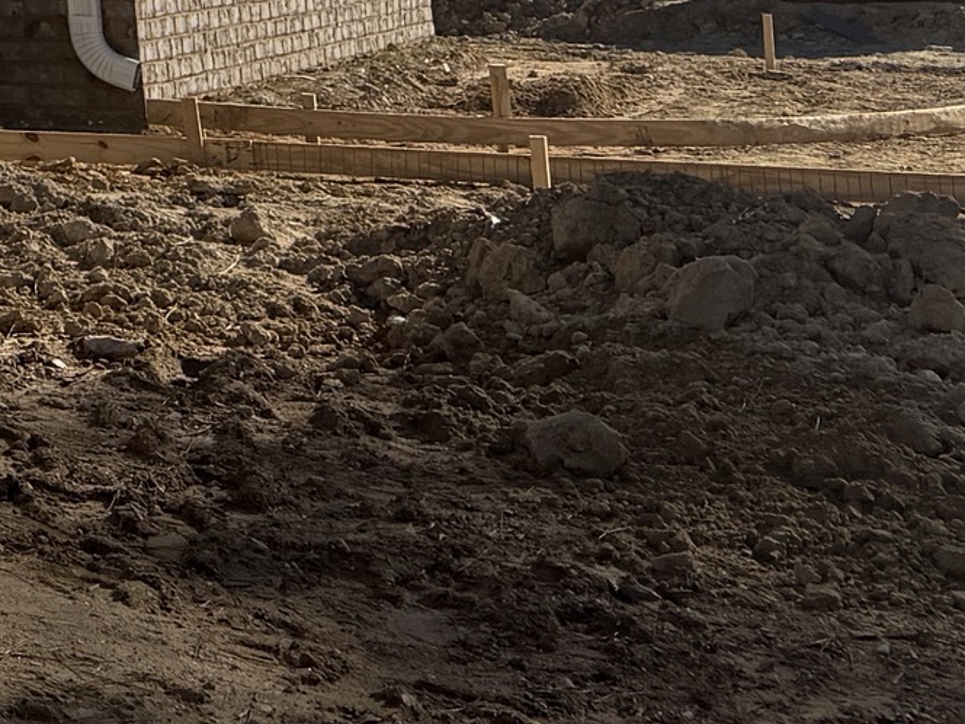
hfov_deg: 13.8
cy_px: -923
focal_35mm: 111
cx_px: -1189
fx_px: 3094
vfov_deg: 11.4
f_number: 1.78
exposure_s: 1/7353
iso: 80
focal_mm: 6.76
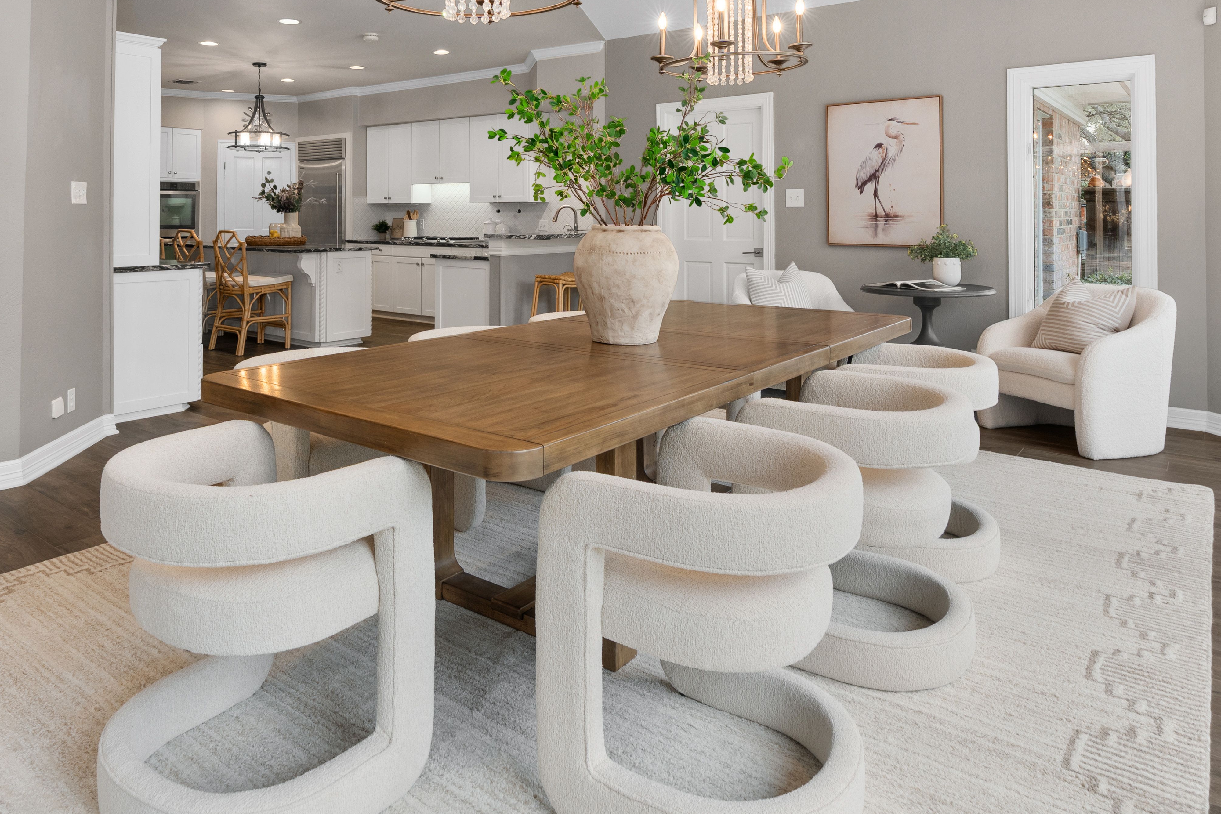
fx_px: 814
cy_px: 231
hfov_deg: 73.0
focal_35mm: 24
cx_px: 495
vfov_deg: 51.5
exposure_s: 1/5
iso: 320
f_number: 7.1
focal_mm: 16
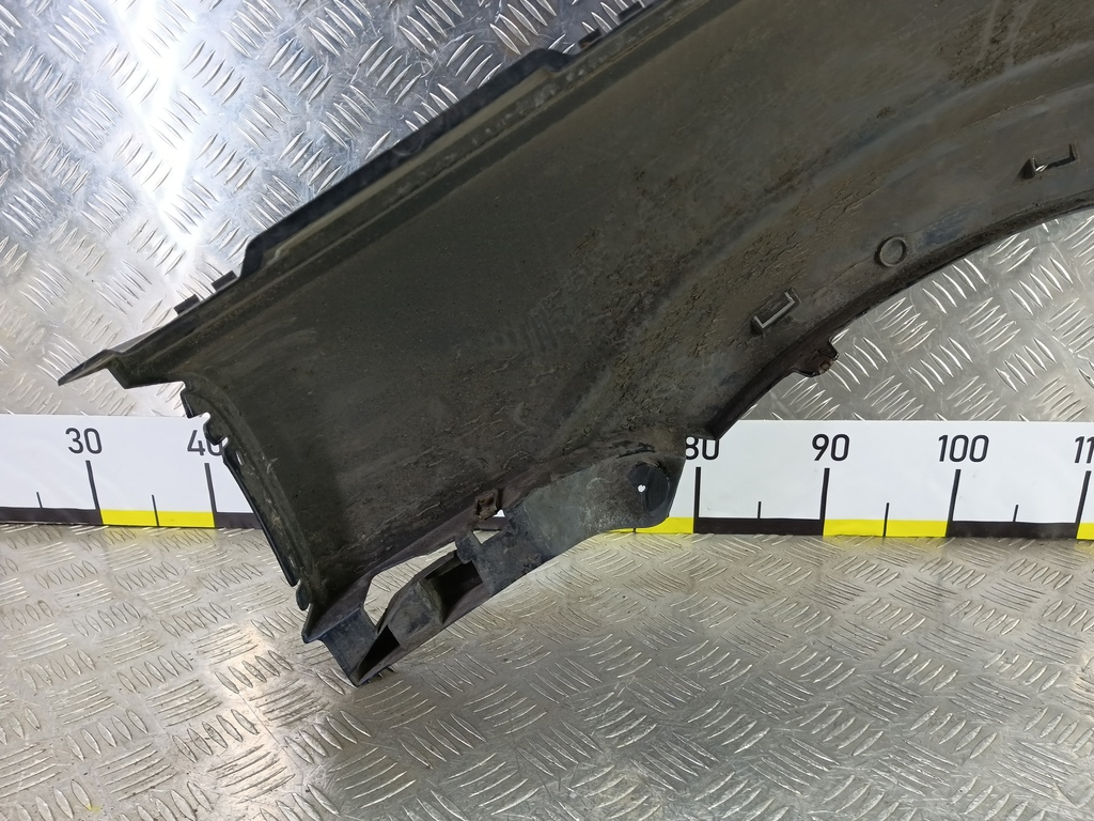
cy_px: 410
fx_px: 727
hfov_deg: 73.9
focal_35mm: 23
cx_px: 547
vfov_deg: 58.9
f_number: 1.6
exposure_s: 1/33.3
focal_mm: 4.11
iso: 165
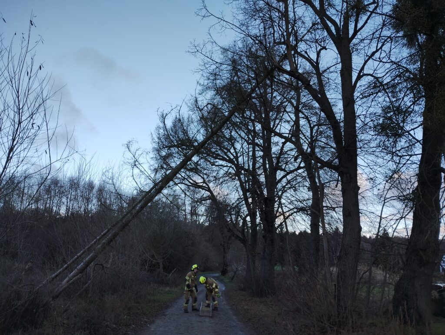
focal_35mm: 28
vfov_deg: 49.9
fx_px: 360
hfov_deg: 63.4
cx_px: 222
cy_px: 168
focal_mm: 4.27
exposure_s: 1/164
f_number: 1.8
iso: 100
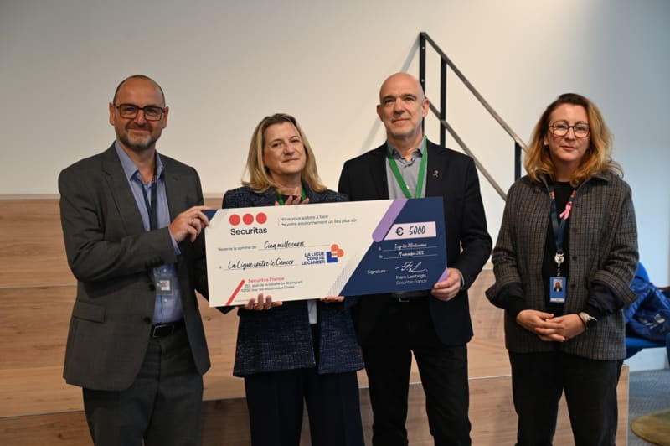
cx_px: 335
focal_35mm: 57
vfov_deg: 23.7
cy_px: 223
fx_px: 1060
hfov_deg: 35.1
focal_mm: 57
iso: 800
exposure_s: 1/125
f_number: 4
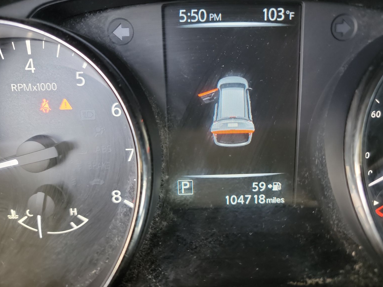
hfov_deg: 69.4
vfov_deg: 54.9
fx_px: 277
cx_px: 197
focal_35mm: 25
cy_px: 146
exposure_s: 1/59
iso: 853
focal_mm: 6.7
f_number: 1.8
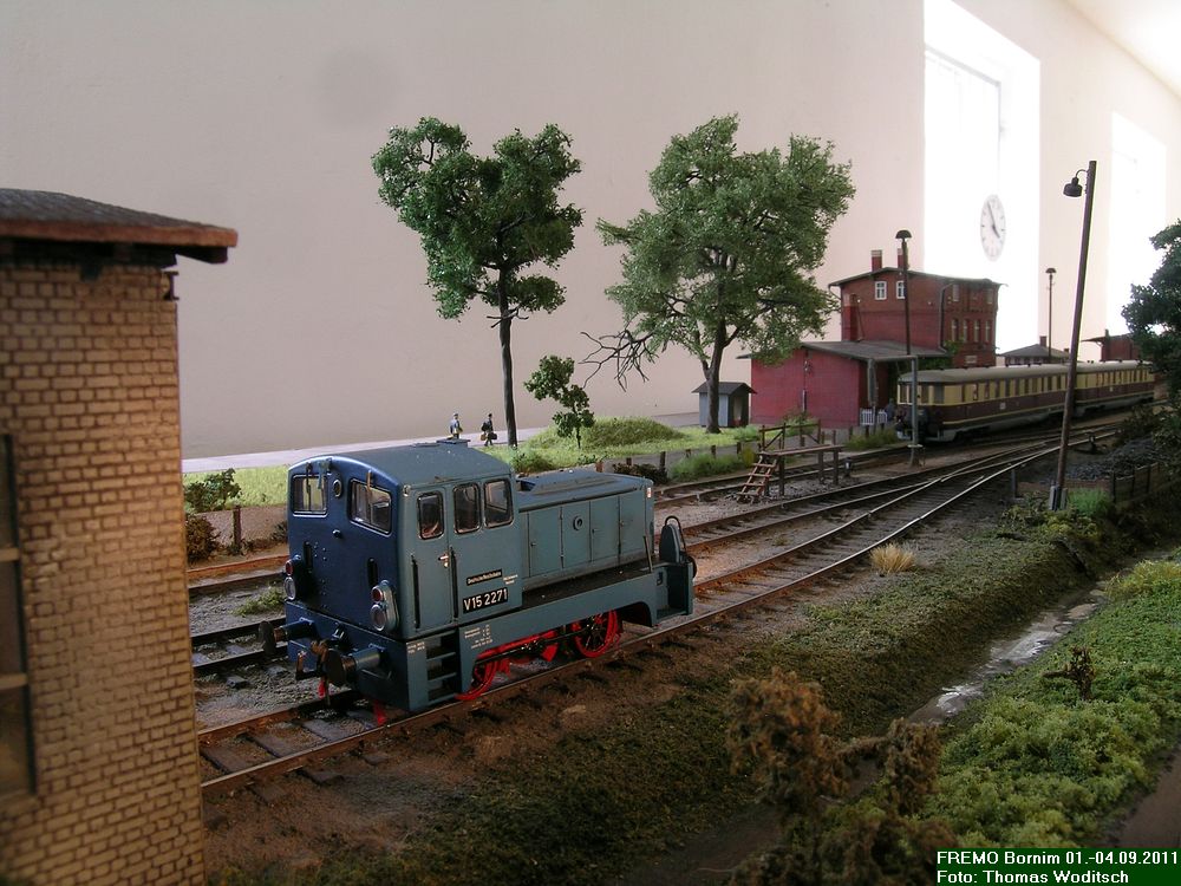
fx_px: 1979
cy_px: 443
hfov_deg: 33.2
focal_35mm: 58
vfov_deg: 25.2
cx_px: 590
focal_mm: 5.8
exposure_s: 1.34
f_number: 7.9
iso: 50
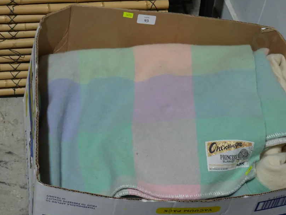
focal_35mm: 91
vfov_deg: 16.2
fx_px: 752
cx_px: 156
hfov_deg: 21.5
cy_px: 120
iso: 400
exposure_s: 1/80
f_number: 5.5
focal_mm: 36
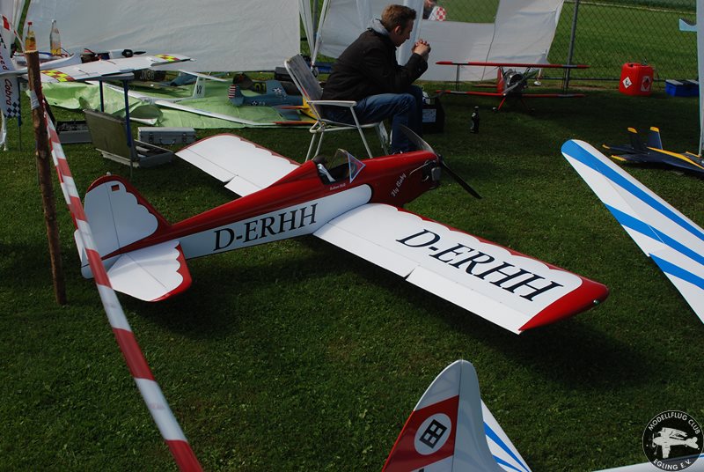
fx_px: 823
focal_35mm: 42
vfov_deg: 32.0
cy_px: 236
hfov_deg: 46.3
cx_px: 352
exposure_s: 1/250
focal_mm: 28
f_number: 8
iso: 100
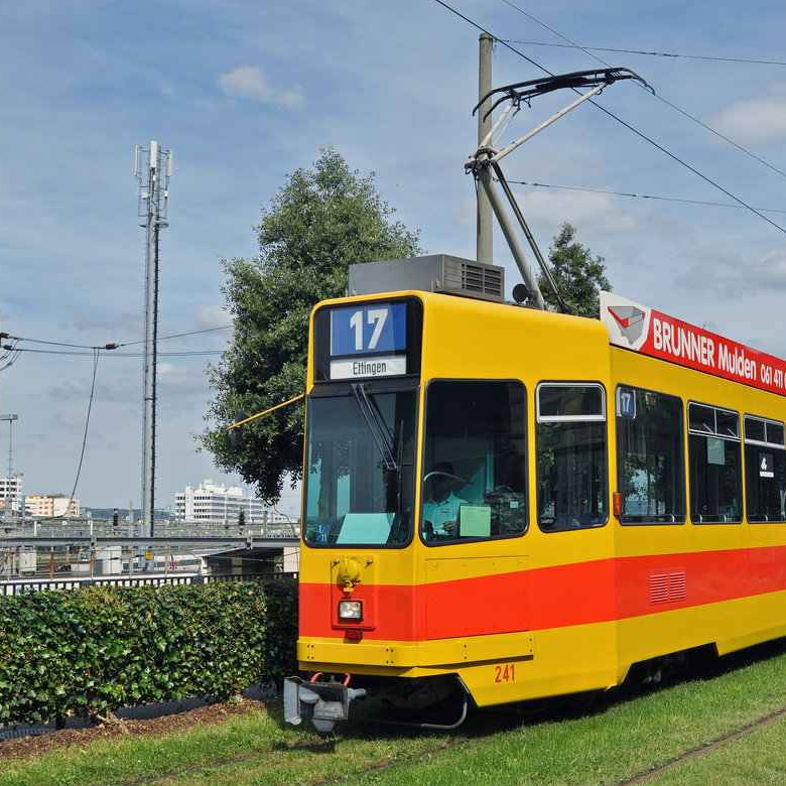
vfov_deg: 36.1
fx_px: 1207
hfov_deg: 35.7
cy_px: 401
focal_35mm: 47
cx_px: 517
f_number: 6.3
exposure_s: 1/1000
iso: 200
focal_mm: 24
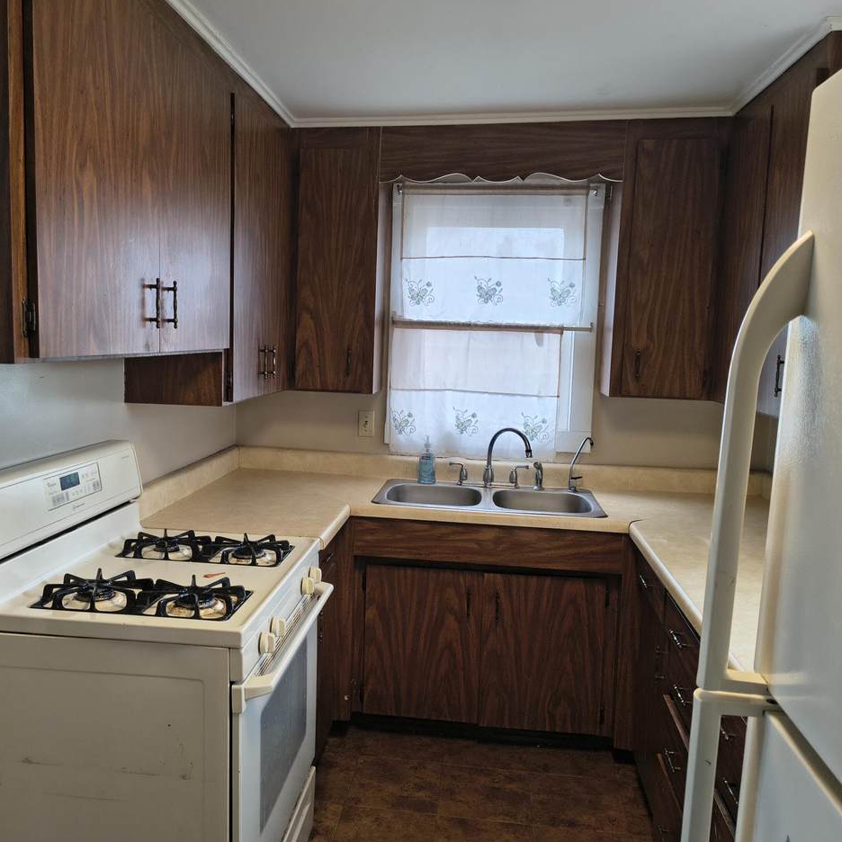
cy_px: 414
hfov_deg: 55.4
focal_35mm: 29
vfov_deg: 55.6
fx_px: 798
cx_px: 359
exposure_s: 1/120
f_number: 1.8
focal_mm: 5.56
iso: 334
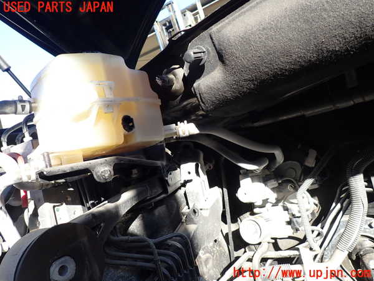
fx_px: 270
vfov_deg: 54.9
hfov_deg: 69.4
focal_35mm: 25
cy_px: 140
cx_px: 187
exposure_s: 1/200
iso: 100
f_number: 2.8
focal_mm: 4.5
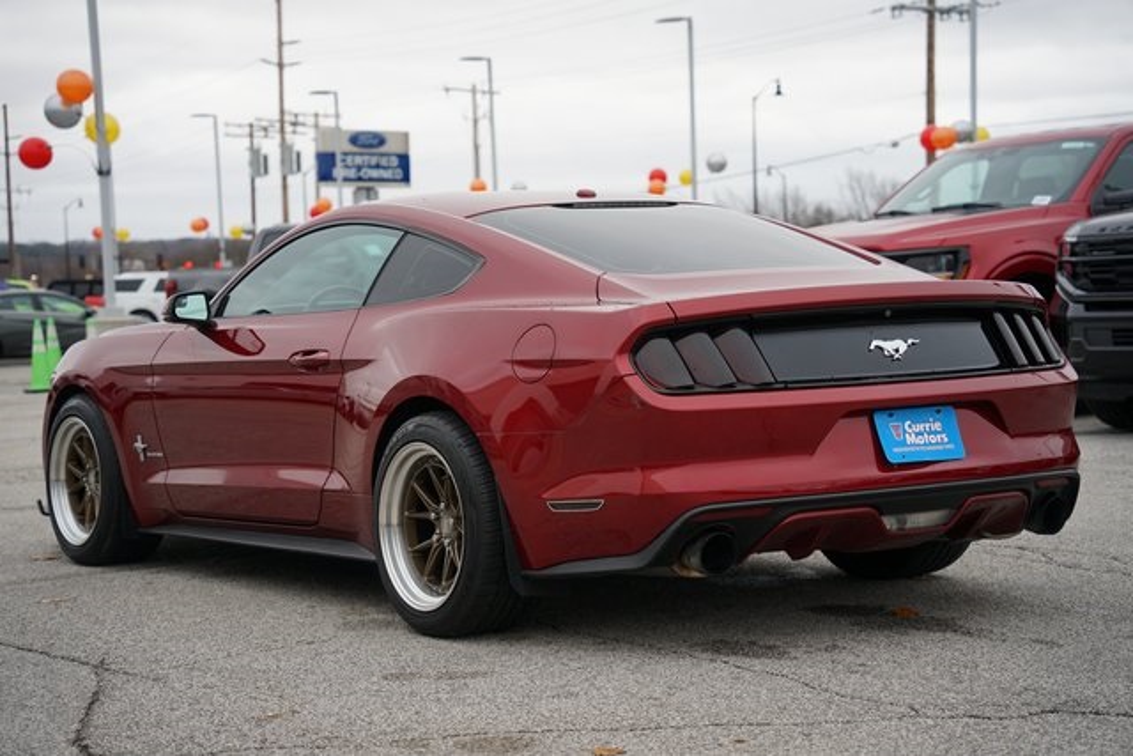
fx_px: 2172
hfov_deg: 29.2
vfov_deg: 19.7
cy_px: 378
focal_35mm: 69
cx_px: 566
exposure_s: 1/80
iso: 160
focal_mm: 69
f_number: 4
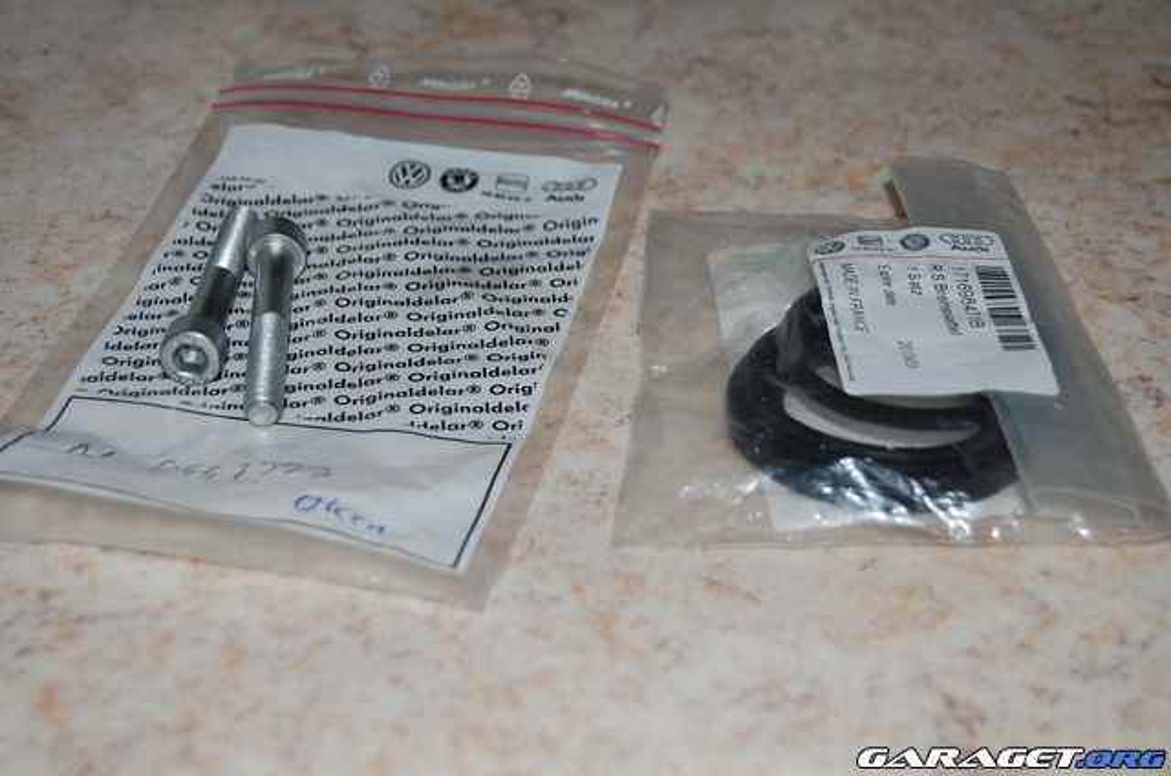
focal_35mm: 75
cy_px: 388
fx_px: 2435
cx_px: 586
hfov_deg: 27.0
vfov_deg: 18.1
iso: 200
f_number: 5.6
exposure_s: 1/125
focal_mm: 50
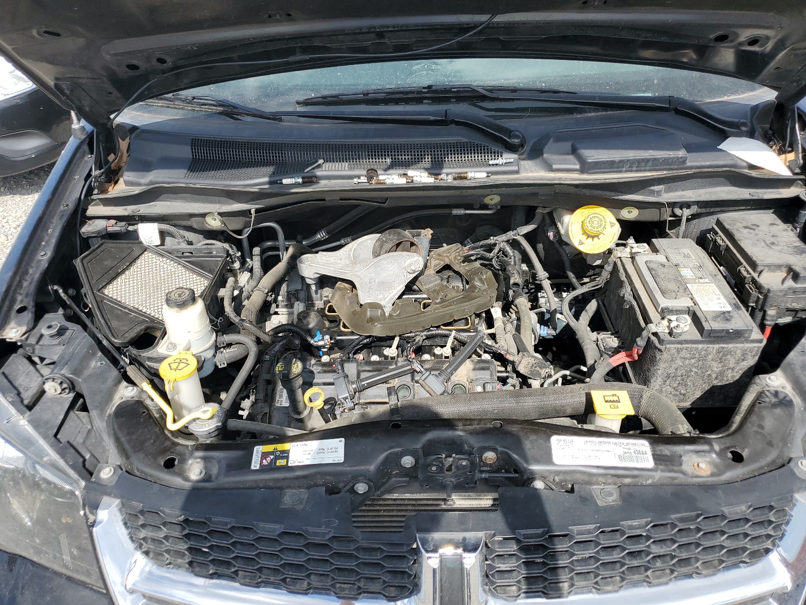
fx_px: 605
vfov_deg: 53.1
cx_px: 403
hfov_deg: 67.3
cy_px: 302
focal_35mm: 26
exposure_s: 1/2000
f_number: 1.5
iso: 50
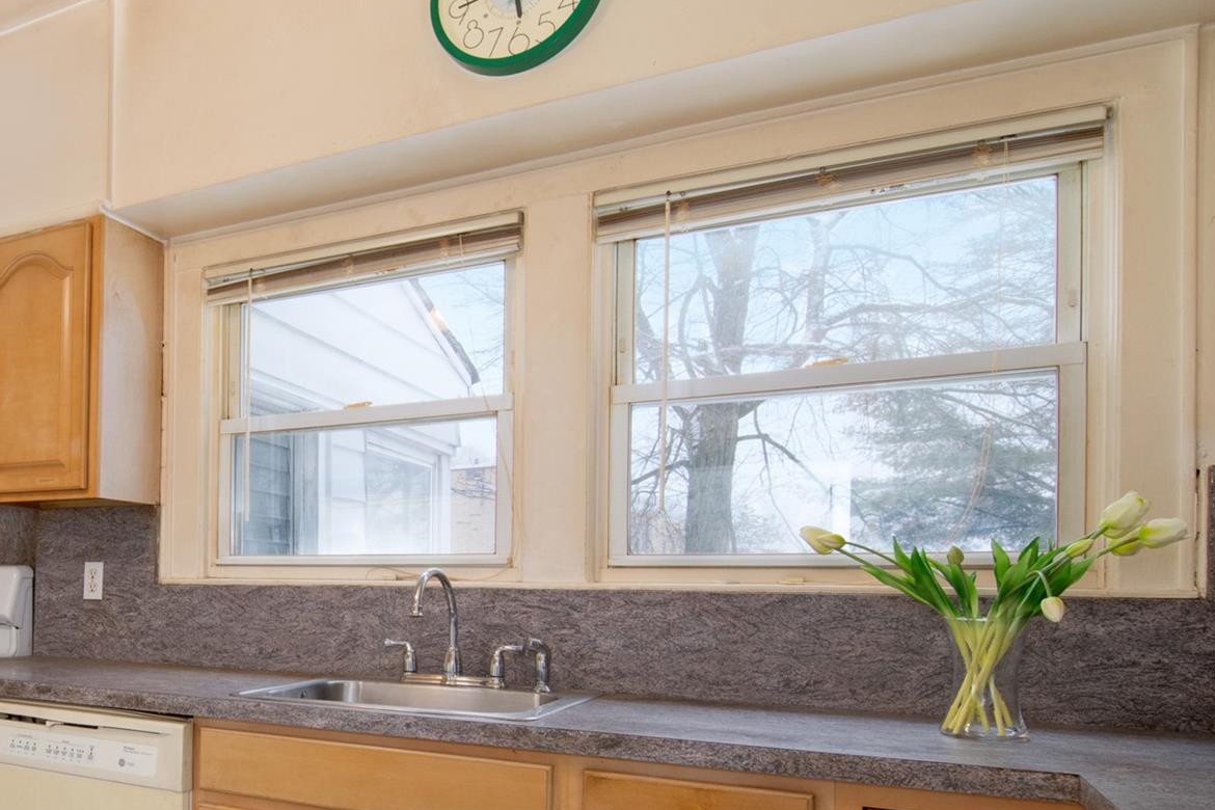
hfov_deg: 57.3
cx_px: 183
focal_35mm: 29
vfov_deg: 44.2
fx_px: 974
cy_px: 566
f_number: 11
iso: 640
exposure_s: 1/50
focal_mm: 11
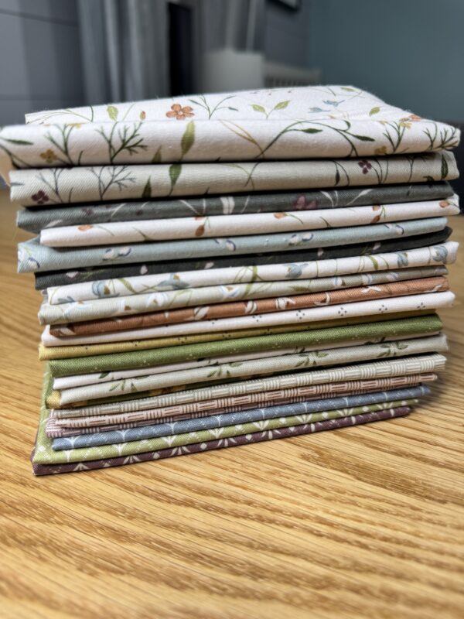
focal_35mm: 24
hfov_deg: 56.8
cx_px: 232
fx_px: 429
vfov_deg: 71.6
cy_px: 310
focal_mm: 6.76
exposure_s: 1/60
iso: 100
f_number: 1.78
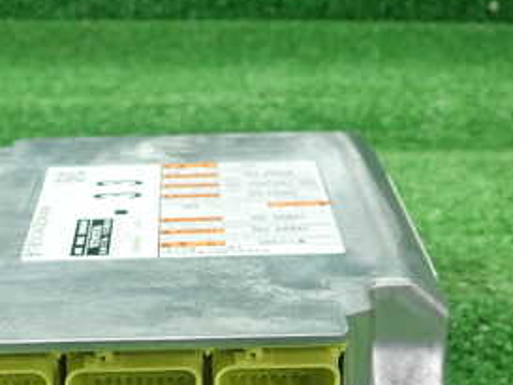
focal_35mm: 66
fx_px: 979
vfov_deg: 21.9
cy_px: 319
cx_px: 158
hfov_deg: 29.1
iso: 400
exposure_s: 1/125
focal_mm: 5.5
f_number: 2.3
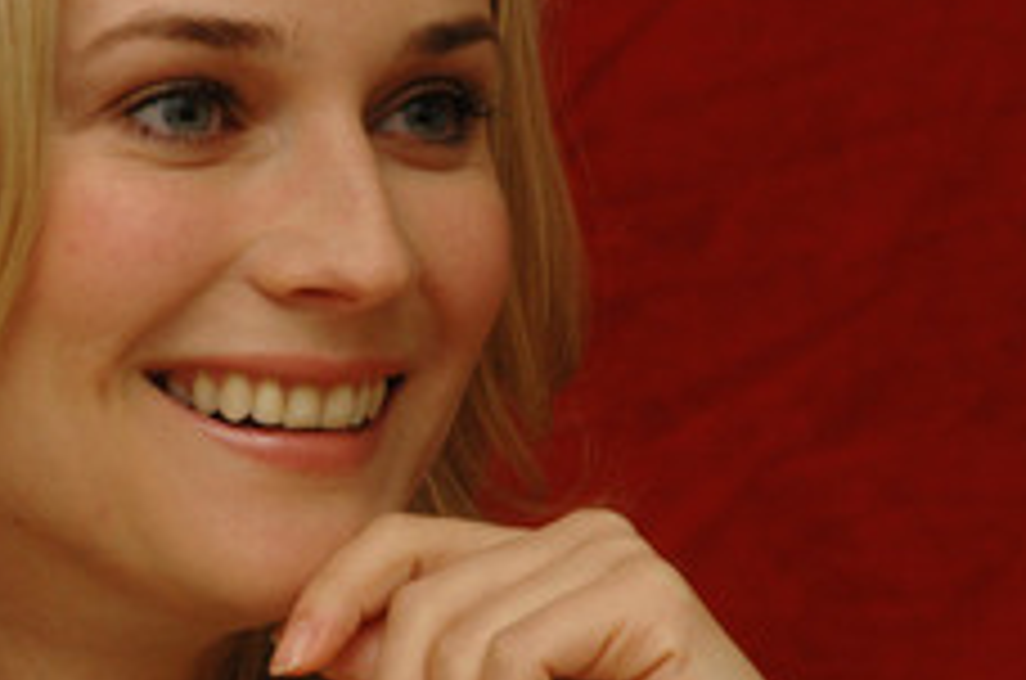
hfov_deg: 5.8
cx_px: 446
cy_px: 392
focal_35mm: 356
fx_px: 10121
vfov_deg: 3.8
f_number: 11
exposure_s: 1/400
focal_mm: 135
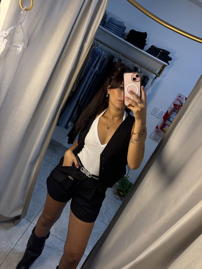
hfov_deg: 53.1
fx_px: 202
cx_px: 101
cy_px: 134
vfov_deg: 67.3
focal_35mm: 26
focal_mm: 5.96
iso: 40
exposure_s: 1/100
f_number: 1.6
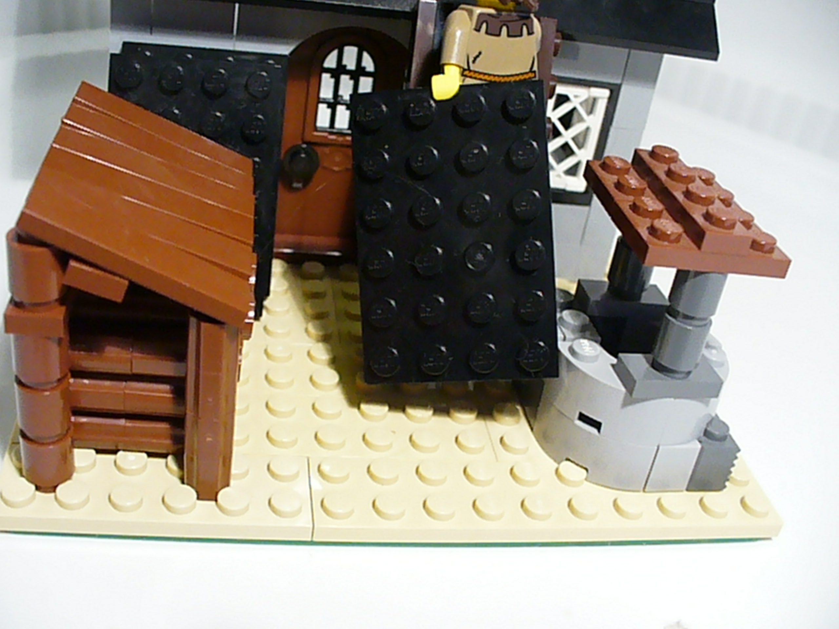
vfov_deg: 38.7
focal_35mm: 37
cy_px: 314
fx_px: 897
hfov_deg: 50.1
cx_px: 420
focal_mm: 6.1
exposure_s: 1/160
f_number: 2.8
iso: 800
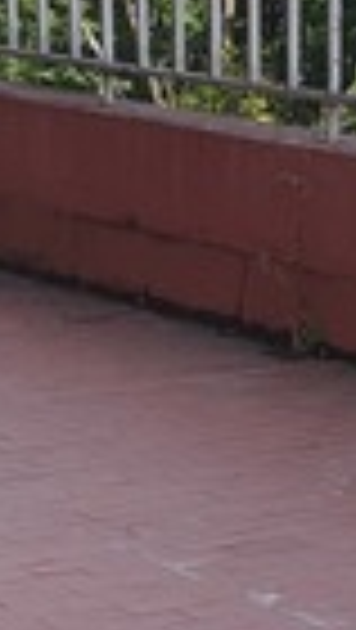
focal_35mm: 162
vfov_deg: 13.2
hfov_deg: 7.5
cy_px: 472
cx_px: 342
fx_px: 2712
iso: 50
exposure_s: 1/924
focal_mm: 4.32
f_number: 2.4
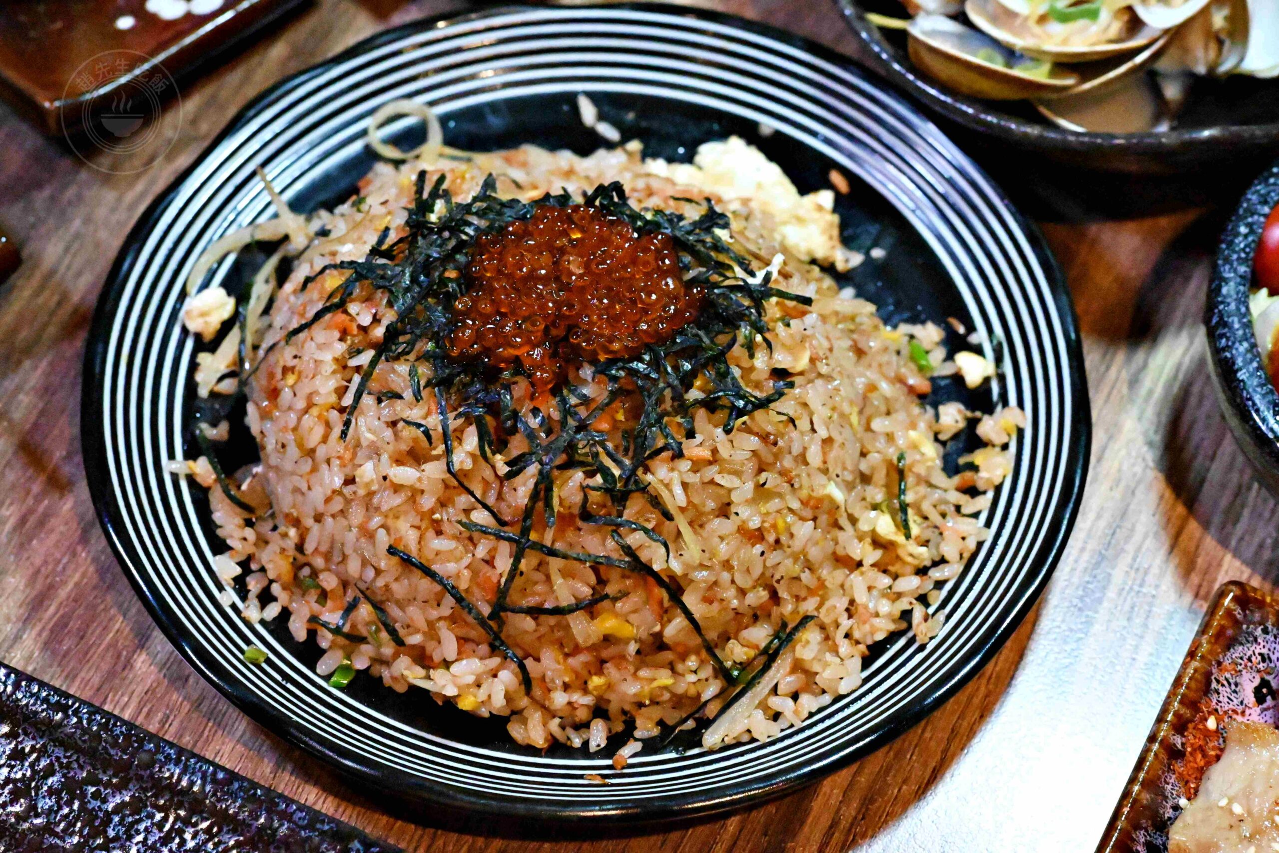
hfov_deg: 27.0
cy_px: 426
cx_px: 640
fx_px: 2665
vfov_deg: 18.2
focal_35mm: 75
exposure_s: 1/400
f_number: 5.6
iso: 22800
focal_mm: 50
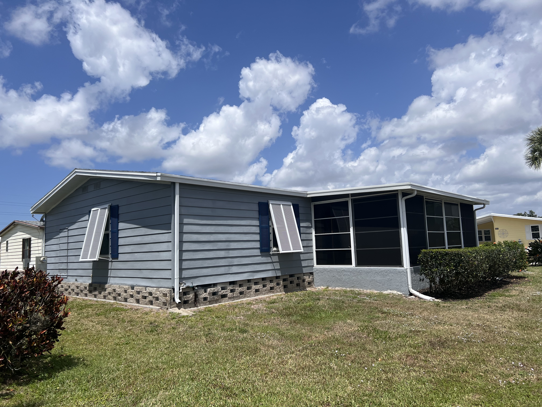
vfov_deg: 53.1
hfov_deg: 67.3
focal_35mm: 26
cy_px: 204
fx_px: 407
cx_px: 271
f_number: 1.5
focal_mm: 5.7
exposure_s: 1/6993
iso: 50
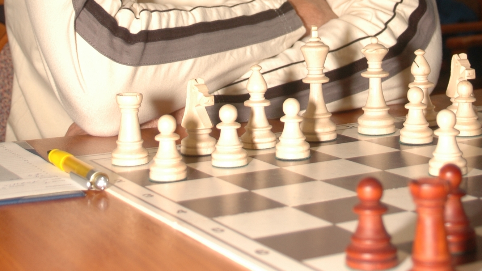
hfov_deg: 24.2
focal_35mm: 88
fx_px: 1124
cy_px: -74
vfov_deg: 13.3
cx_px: 279
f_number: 4.5
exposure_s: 1/60
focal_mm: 31
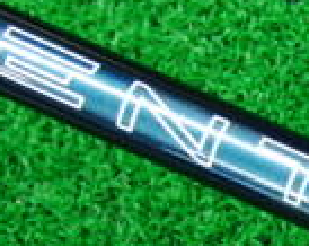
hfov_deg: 10.8
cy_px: 293
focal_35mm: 169
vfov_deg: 9.0
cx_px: 548
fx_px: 1542
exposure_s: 1/25
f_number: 3.6
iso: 400
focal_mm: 6.42
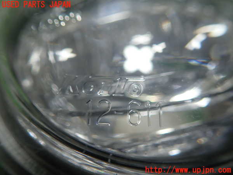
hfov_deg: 60.0
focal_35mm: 30
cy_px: 88
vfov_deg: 46.8
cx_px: 116
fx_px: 202
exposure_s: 1/125
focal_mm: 5.5
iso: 160
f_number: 2.3
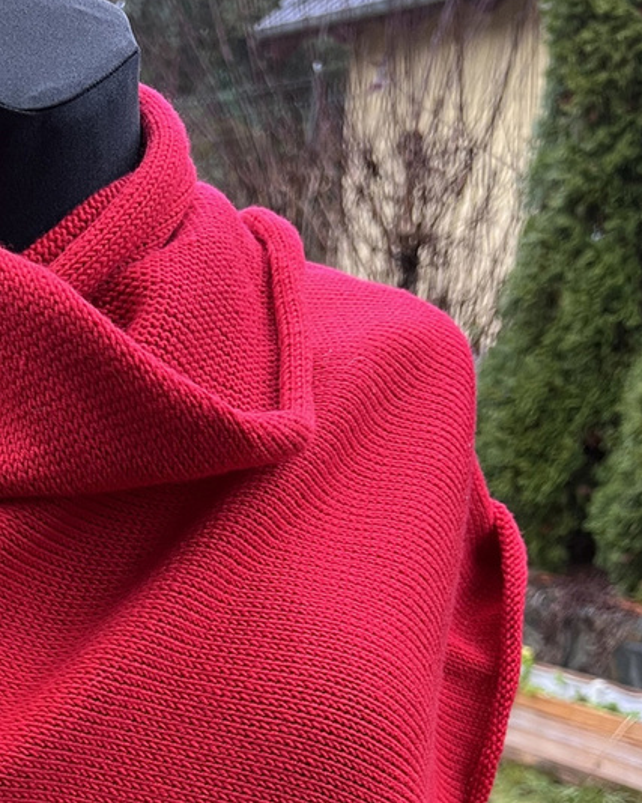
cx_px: 111
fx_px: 1354
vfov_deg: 30.9
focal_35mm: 57
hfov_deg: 26.1
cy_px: 780
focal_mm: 5.7
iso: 160
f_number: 1.5
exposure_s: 1/60
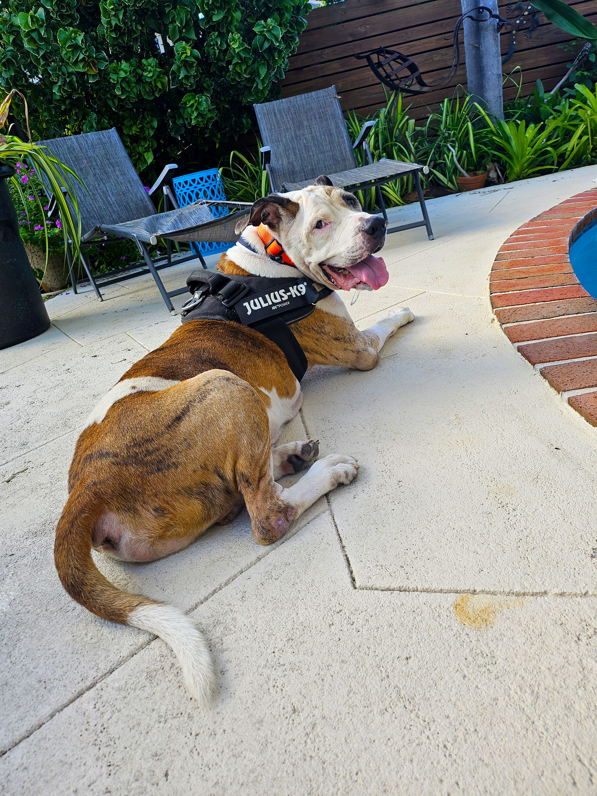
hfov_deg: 56.8
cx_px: 298
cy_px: 398
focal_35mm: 24
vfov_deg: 71.6
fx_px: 552
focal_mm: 5
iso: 50
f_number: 1.8
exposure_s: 1/187
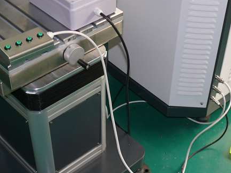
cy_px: 106
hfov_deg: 29.7
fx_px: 434
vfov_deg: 22.5
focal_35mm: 65
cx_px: 145
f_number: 2.8
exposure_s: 1/30
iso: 100
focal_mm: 7.4
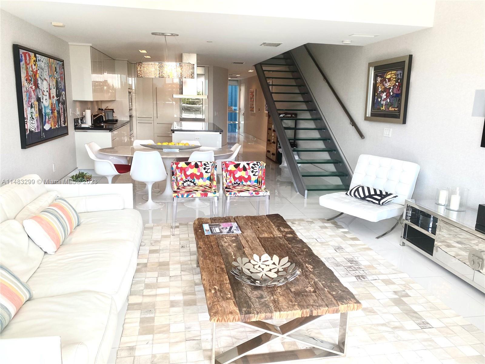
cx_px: 242
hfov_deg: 67.3
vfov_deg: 53.1
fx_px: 364
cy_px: 182
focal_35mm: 26
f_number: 1.8
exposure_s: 1/230
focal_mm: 4.25
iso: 32
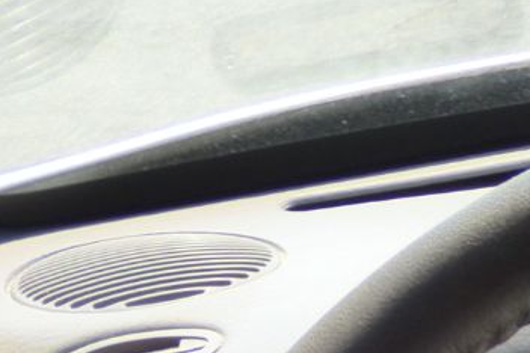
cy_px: 964
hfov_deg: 8.3
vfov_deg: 5.5
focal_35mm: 240
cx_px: 923
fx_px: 3533
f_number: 3.7
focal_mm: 7.79
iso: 400
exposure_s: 1/100
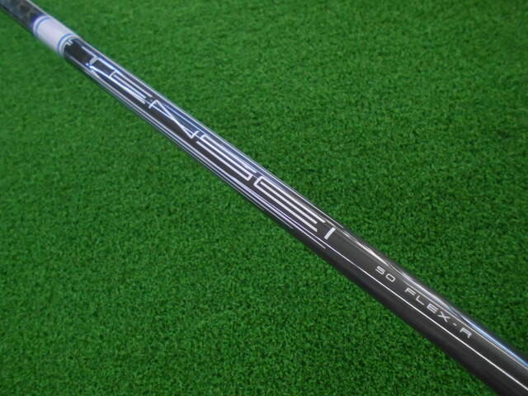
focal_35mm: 26
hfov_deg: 67.3
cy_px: 198
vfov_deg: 53.1
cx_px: 264
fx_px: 397
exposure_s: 1/200
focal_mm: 4.6
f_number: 3.2
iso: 800
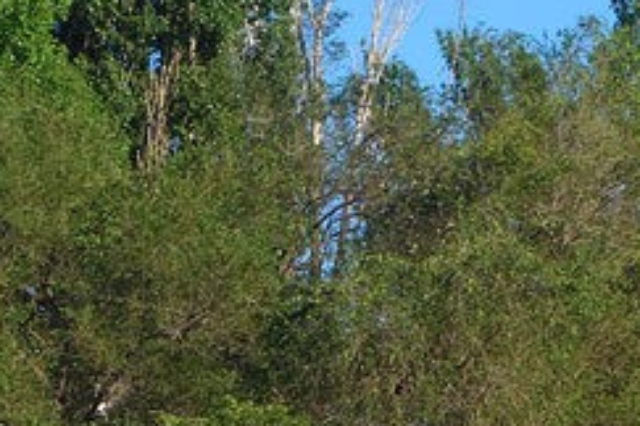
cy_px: 826
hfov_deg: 6.4
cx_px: 556
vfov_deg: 4.2
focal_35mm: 321
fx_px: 5706
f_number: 5.6
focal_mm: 24.11
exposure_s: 1/500
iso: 125
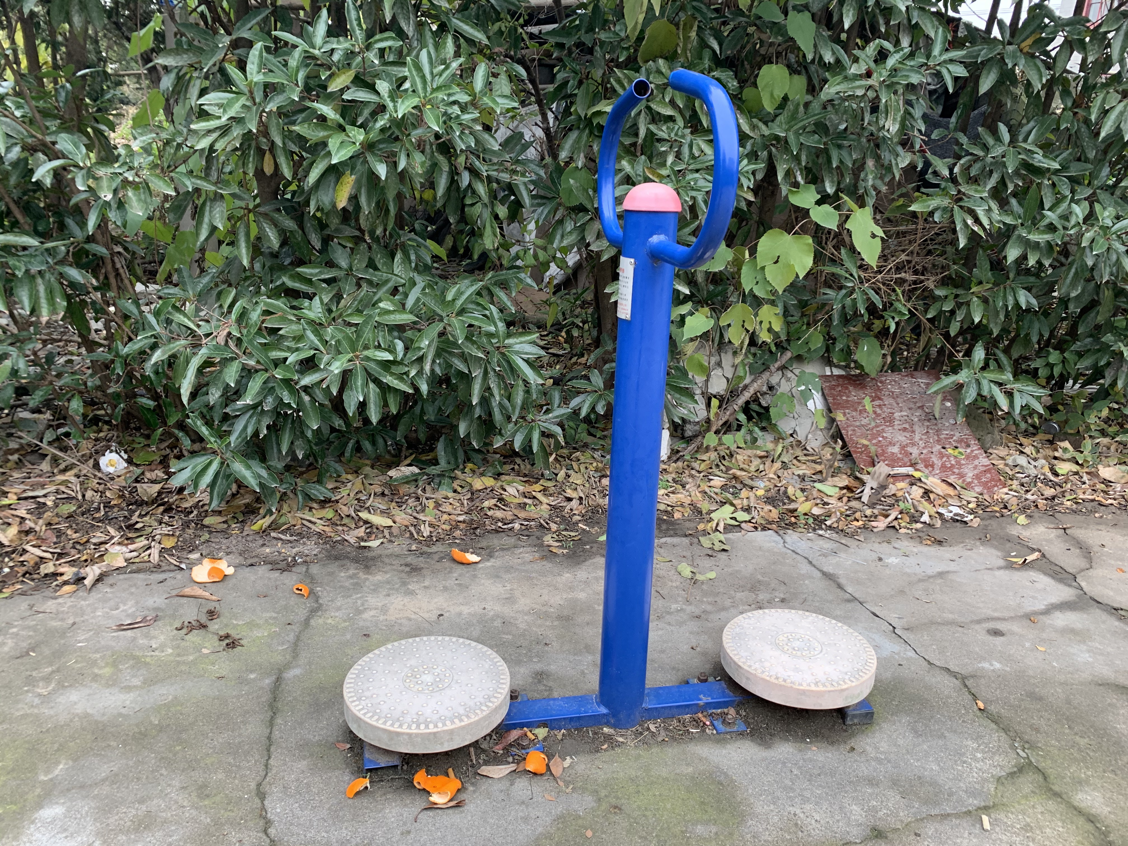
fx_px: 847
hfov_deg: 67.3
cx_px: 564
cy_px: 423
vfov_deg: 53.1
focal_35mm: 26
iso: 100
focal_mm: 4.25
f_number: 1.8
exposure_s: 1/117
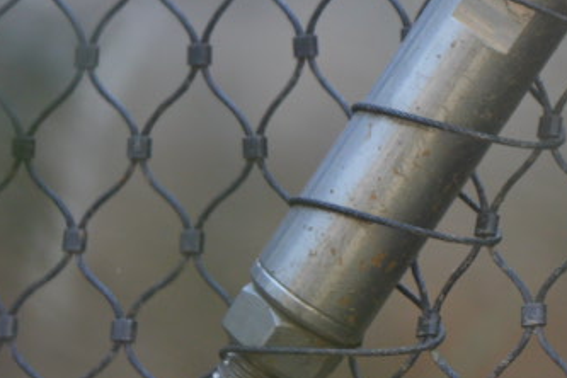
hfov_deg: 4.6
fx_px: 6882
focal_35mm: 437
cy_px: 165
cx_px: 1229
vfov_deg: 3.1
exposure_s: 1/500
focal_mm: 90
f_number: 2.8
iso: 500
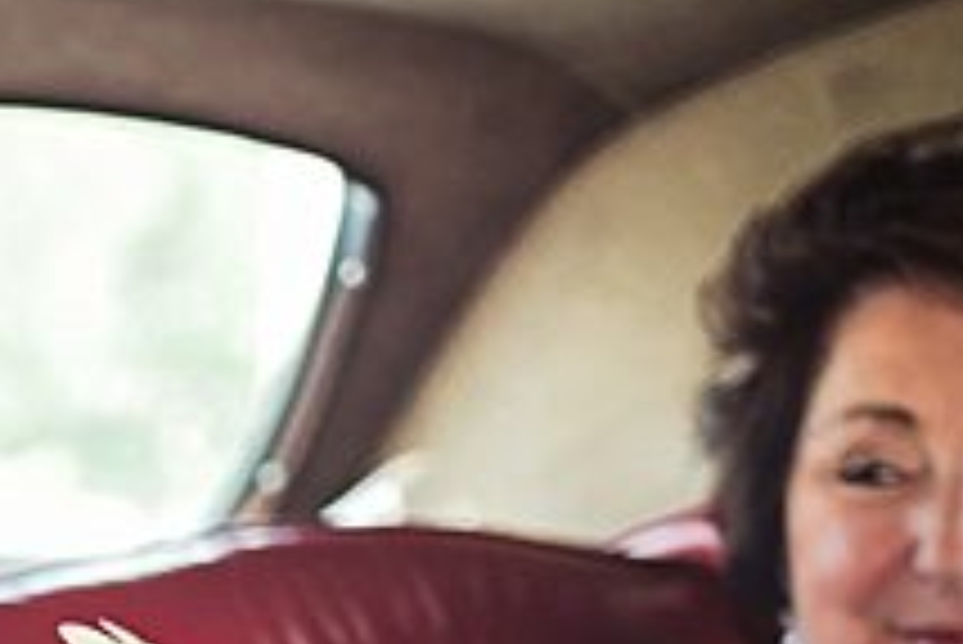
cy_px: 1020
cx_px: -567
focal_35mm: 154
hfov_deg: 12.5
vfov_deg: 8.7
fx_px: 4122
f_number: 1.8
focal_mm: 35
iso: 320
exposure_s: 1/800
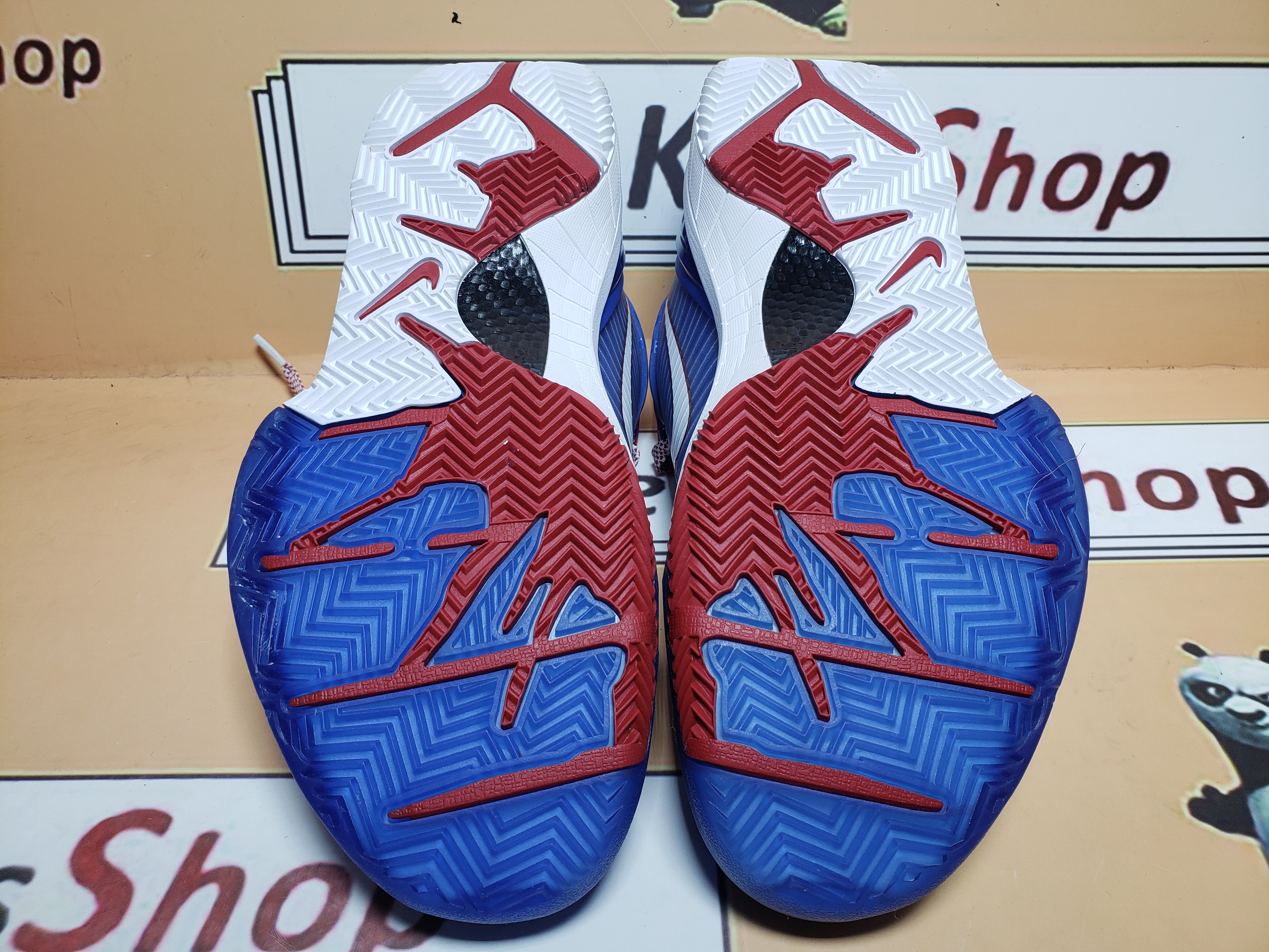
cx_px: 634
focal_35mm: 26
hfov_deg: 67.3
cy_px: 476
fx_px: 953
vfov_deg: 53.1
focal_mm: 4.3
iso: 50
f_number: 2.4
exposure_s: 1/251
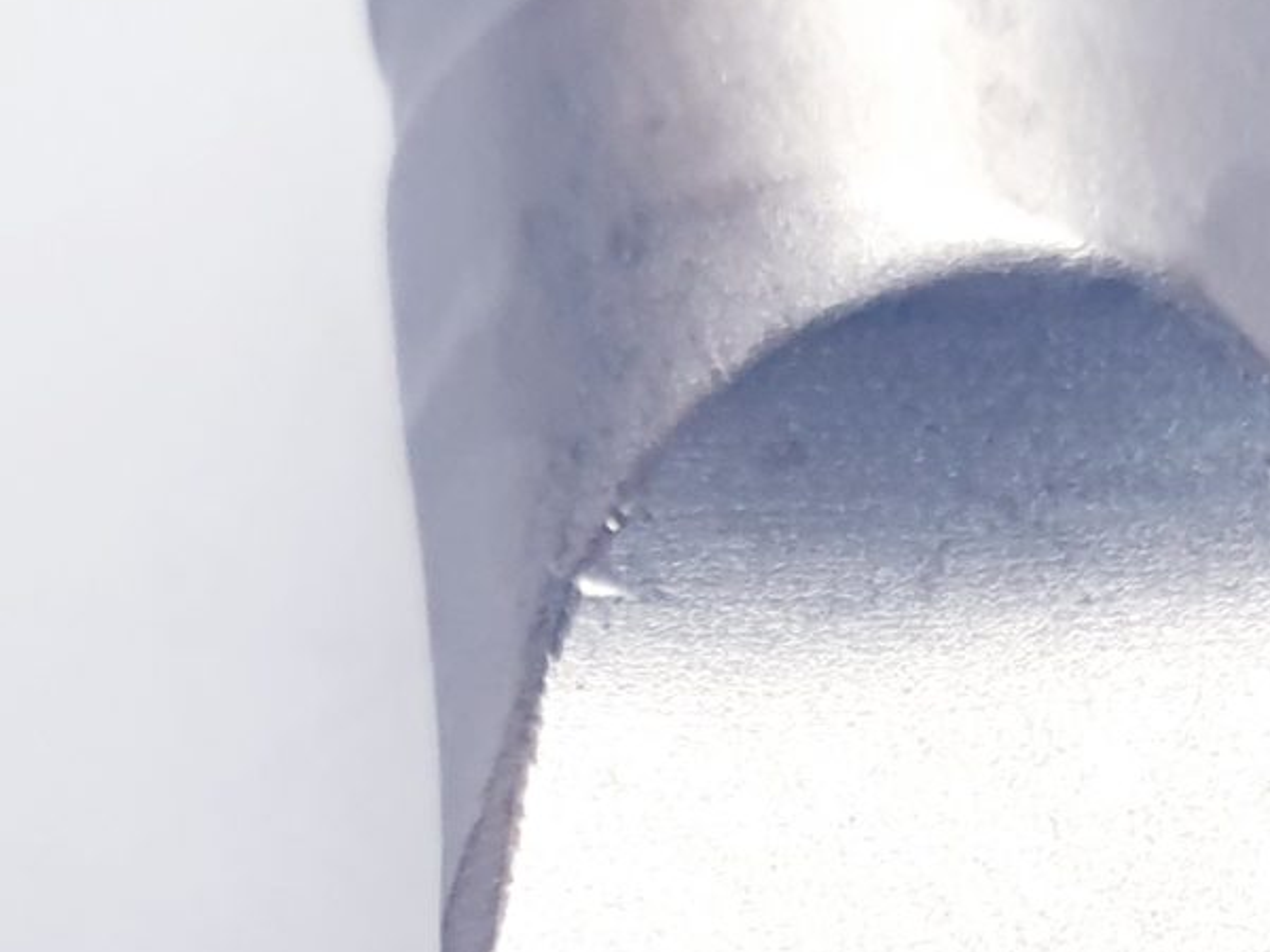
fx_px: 4072
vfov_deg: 12.1
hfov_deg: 17.5
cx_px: 1151
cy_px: 1779
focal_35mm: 111
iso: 100
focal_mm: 4.3
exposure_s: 1/50
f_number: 2.4
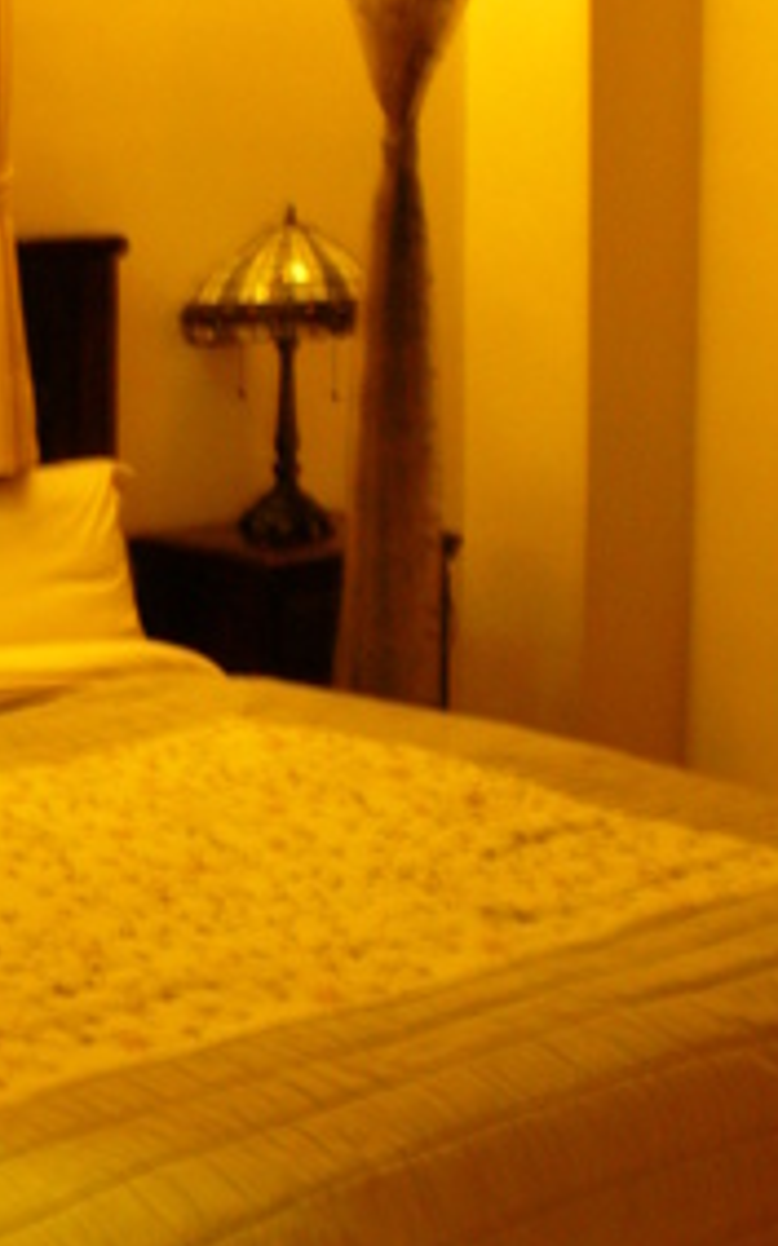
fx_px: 2683
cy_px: 504
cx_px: 18
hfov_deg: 16.2
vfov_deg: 26.1
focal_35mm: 79
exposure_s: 1/3.9
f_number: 3
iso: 80
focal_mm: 5.8
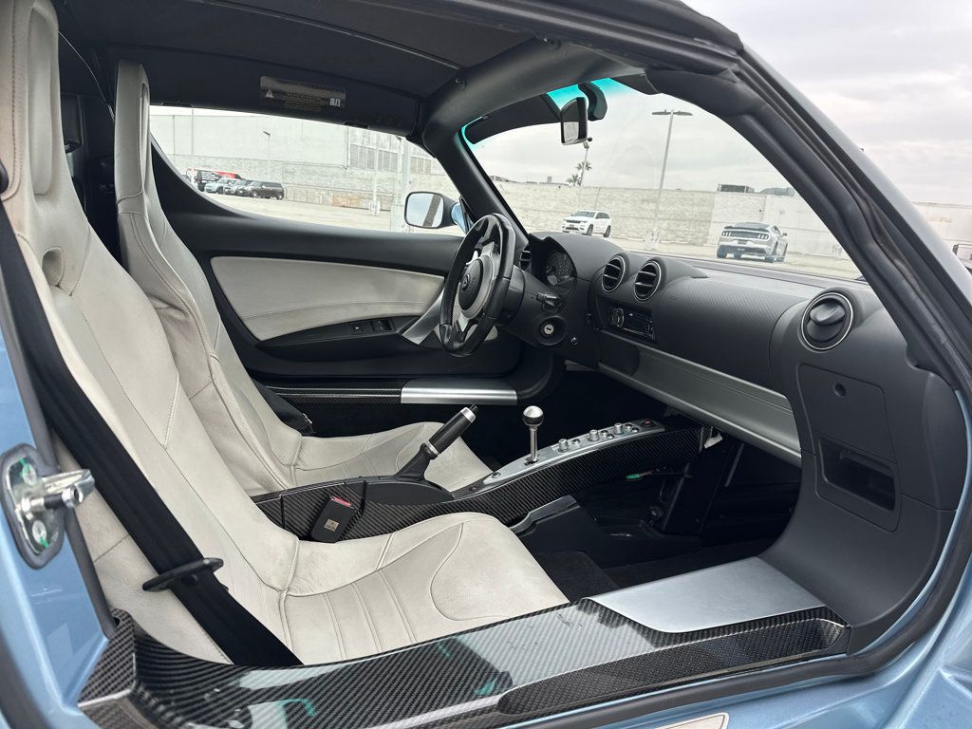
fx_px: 674
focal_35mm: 24
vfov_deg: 56.8
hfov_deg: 71.6
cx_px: 486
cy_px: 364
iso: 80
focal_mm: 6.86
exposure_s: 1/541
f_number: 1.78
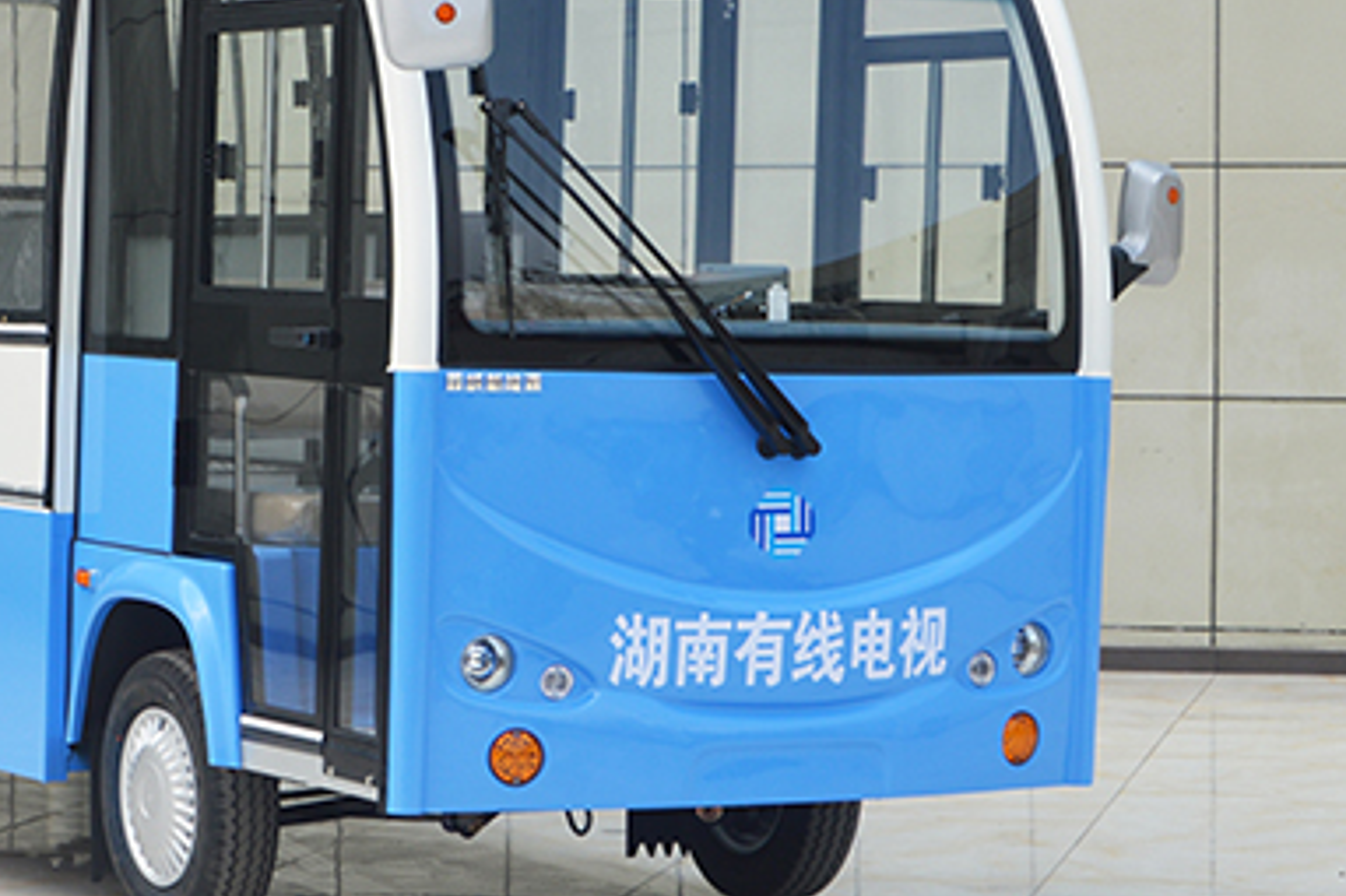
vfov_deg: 13.7
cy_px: 334
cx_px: 376
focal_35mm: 100
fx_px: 3737
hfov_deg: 20.3
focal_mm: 34
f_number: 7.1
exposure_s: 1/200
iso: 100
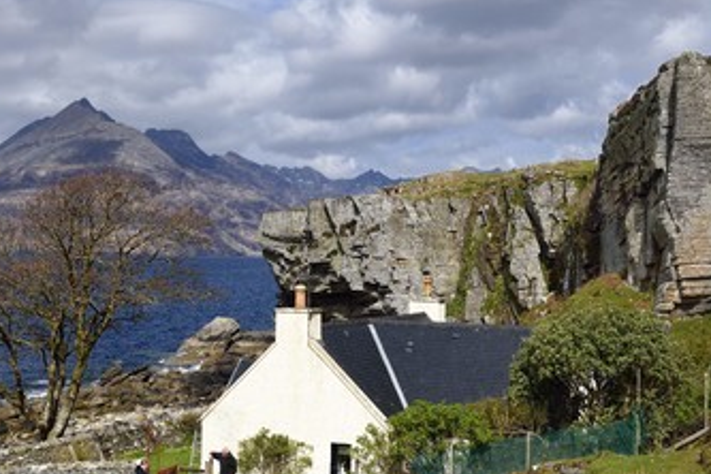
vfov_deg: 21.5
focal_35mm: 63
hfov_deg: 31.8
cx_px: 278
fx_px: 1244
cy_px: 293
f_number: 14
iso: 200
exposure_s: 1/250
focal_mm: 50
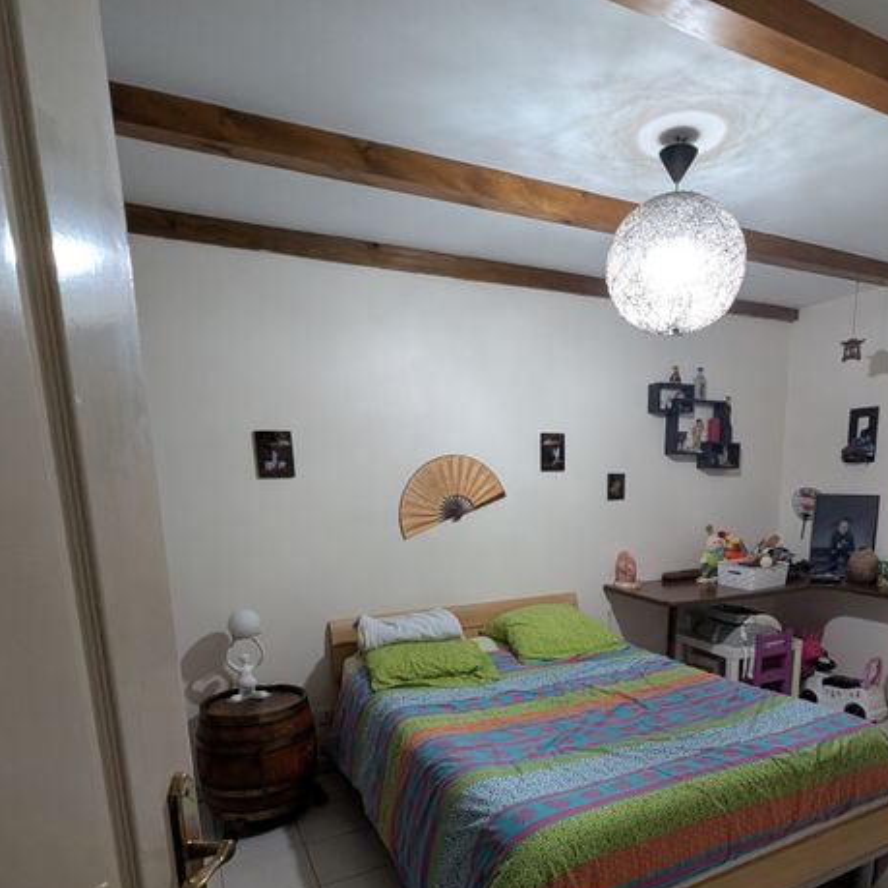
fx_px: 580
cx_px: 530
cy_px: 601
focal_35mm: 20
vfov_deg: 72.3
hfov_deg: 74.1
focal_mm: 1.95
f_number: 2.2
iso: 473
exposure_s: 1/23.8
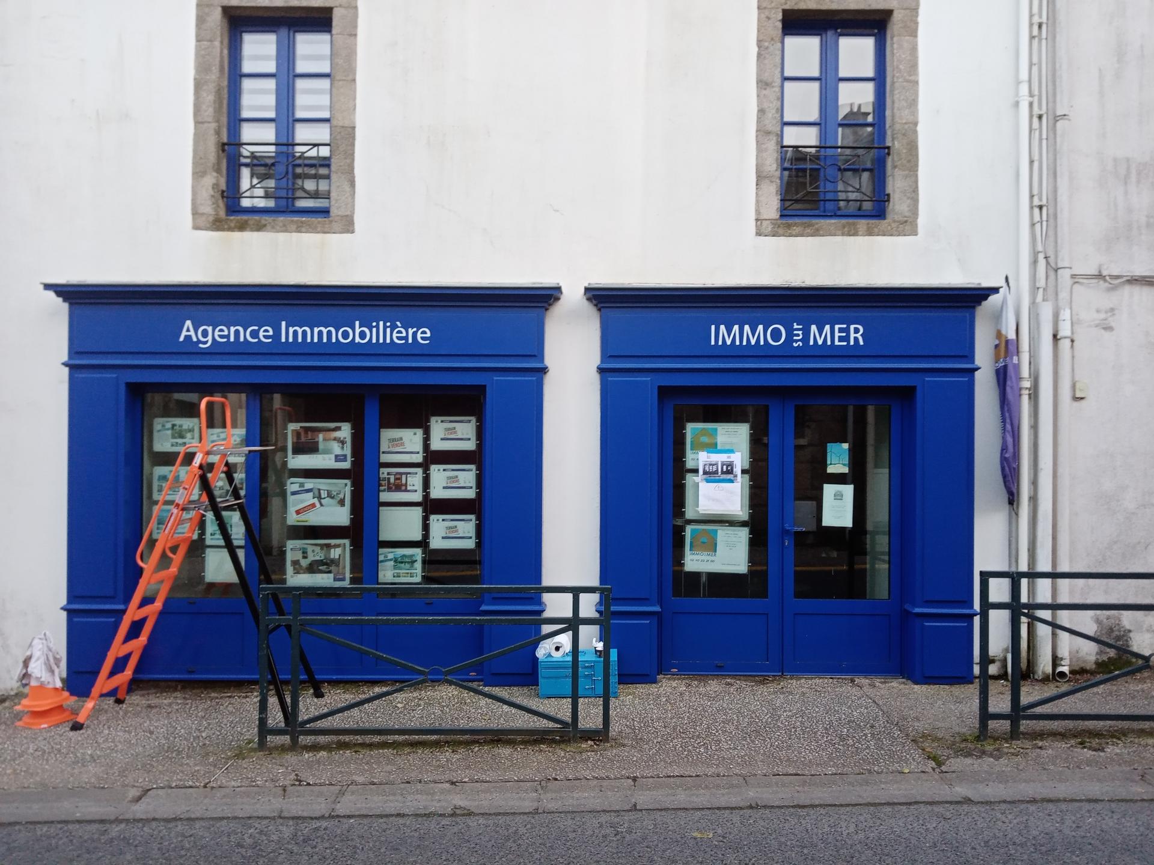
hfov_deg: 67.3
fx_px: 867
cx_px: 577
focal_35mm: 26
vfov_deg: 53.1
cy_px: 432
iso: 113
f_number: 1.8
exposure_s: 1/50
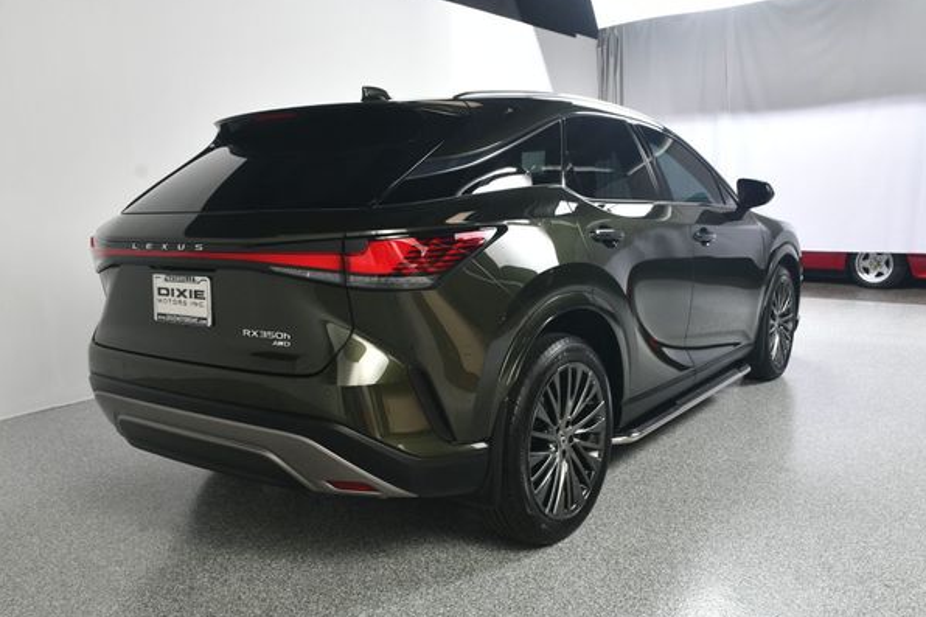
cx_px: 483
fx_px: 746
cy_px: 320
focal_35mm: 29
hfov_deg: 63.6
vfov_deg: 44.9
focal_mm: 18
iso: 100
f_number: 8
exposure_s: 1/160
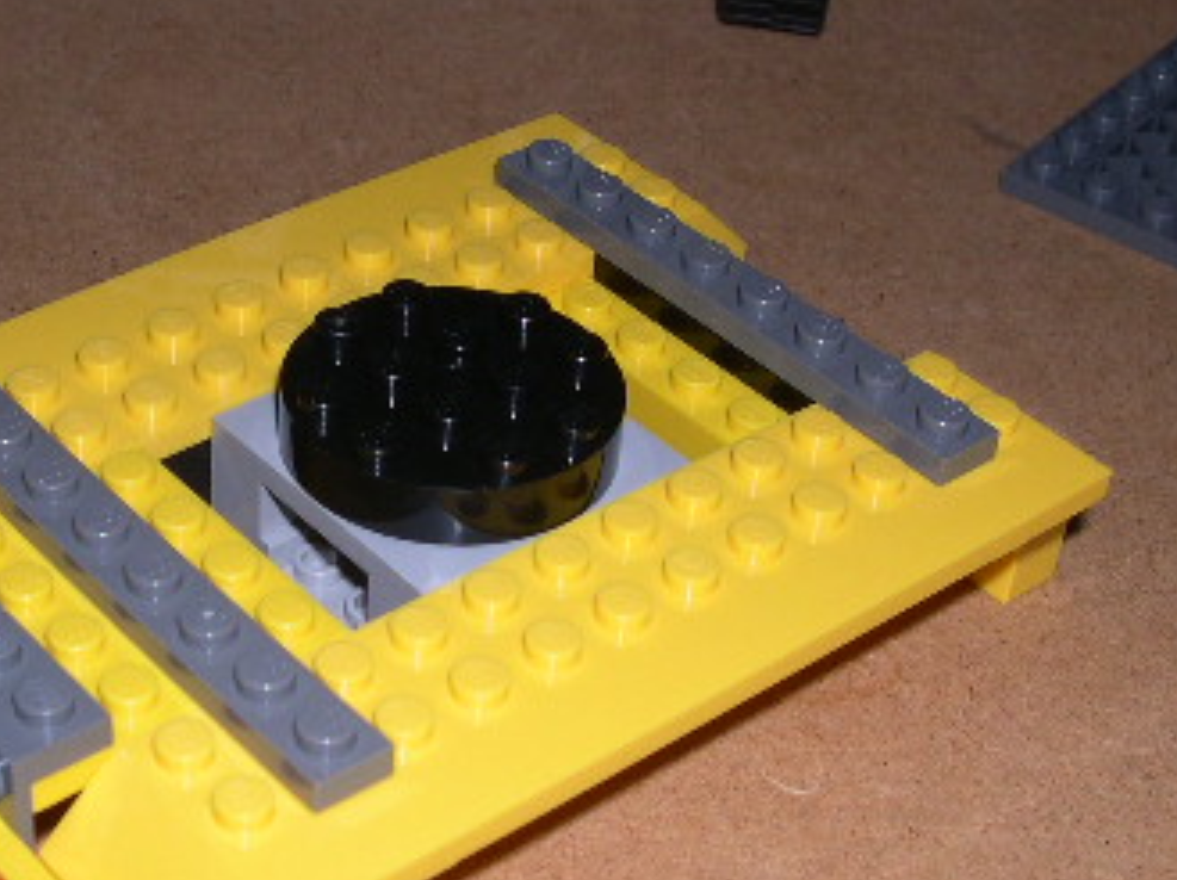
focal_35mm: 74
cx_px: 329
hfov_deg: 26.1
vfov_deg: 19.9
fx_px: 2513
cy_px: 479
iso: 100
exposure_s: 1/60
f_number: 7.6
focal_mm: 8
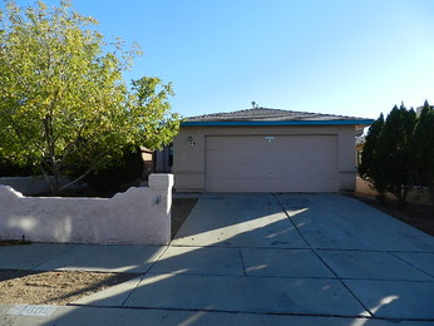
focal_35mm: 23
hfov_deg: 73.9
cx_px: 217
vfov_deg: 58.9
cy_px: 163
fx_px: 289
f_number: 3.4
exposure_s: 1/800
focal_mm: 4
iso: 160
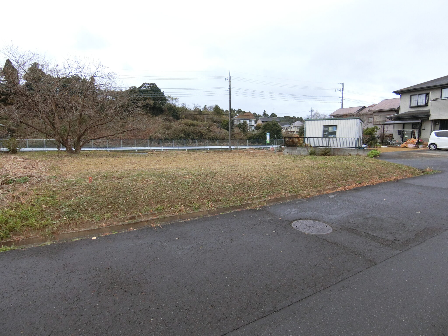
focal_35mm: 19
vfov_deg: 68.7
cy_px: 168
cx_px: 224
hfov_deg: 84.7
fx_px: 246
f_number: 2.7
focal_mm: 4.06
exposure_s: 1/60
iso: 500
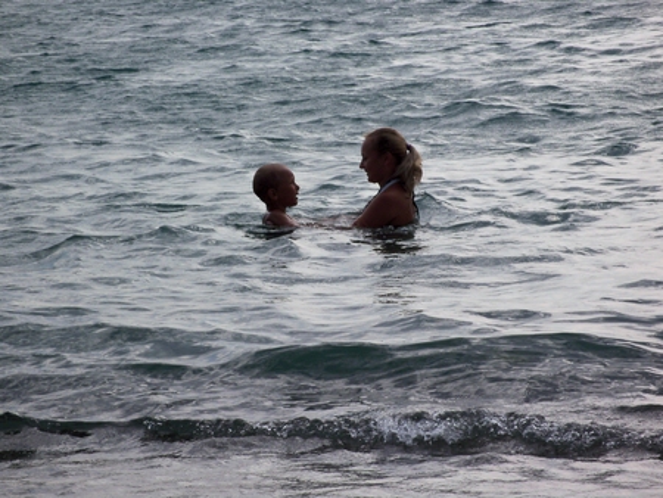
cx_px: 332
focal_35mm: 175
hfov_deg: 11.3
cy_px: 249
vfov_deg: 8.5
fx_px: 3354
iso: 80
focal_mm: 31.3
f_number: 8.6
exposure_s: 1/320
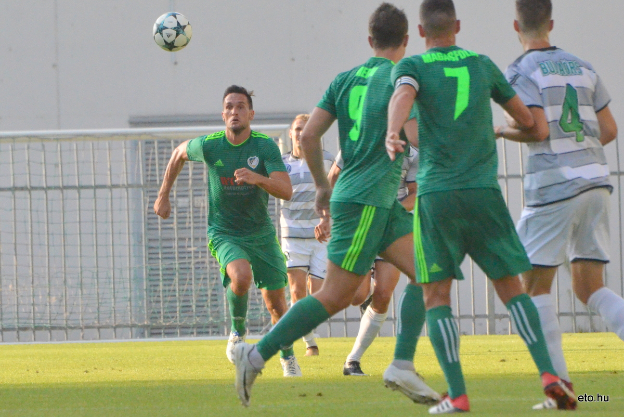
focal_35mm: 450
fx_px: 7805
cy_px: 208
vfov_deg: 3.1
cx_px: 312
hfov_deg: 4.6
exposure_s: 1/5000
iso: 3200
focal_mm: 300
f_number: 9
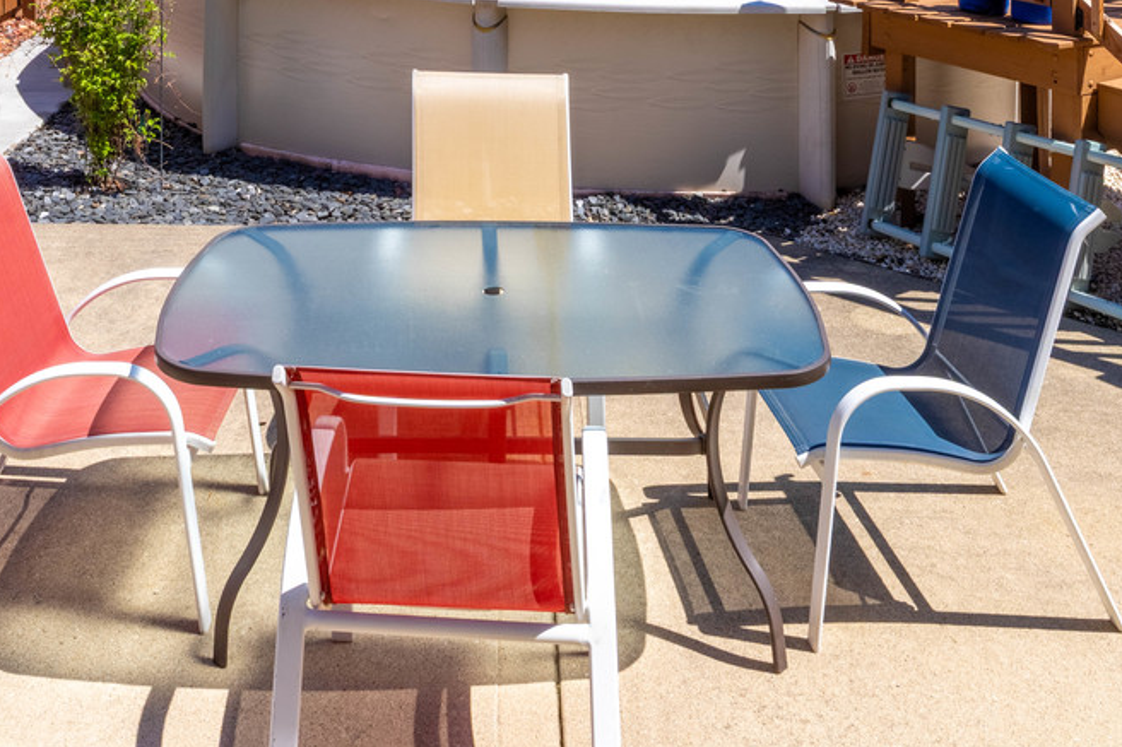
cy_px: -130
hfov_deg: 46.3
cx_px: 486
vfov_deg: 28.2
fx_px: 1309
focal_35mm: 42
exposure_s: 1/2000
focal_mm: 17
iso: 160
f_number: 13
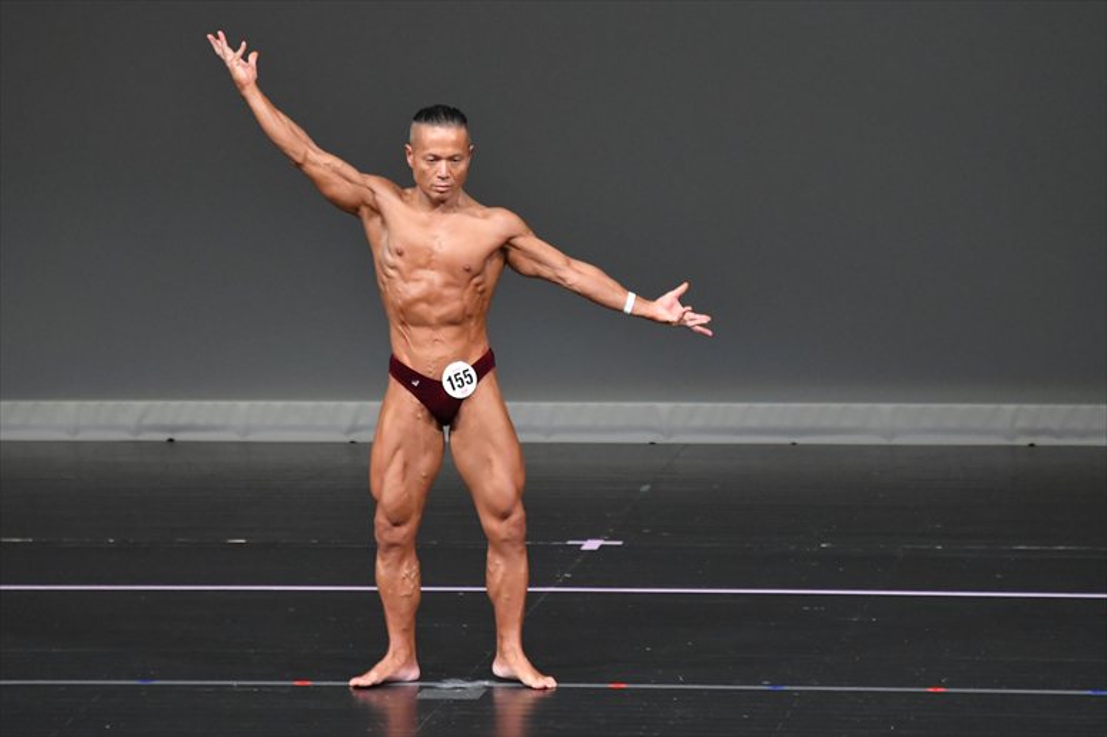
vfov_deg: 4.0
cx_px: 554
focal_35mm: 345
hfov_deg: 6.0
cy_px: 368
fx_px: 10604
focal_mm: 230
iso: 4000
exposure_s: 1/400
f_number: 5.6
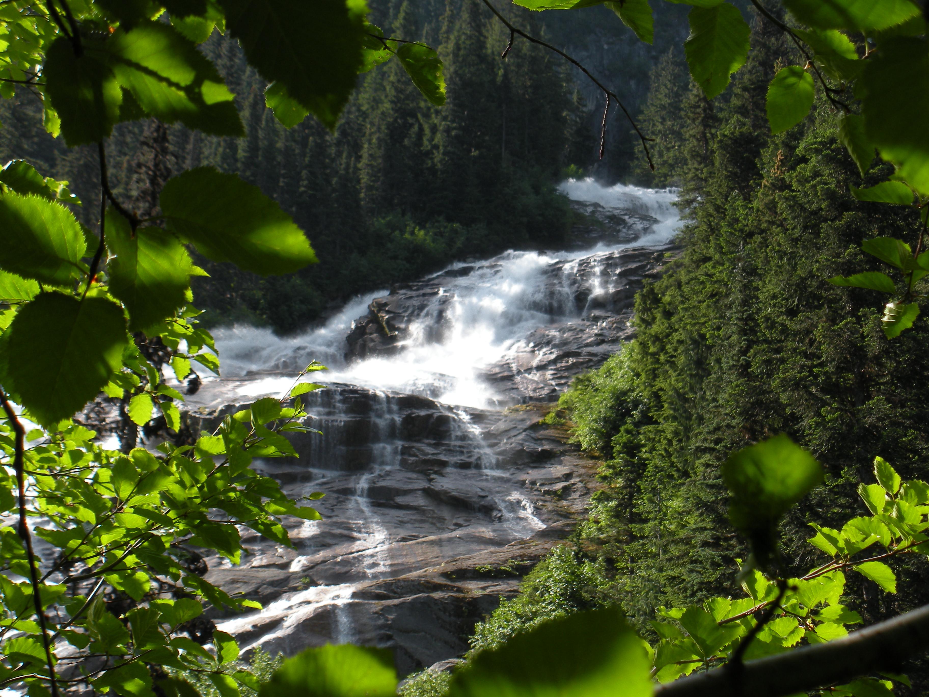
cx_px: 464
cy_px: 348
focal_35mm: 78
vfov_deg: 18.9
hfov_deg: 25.0
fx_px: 2093
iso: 64
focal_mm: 14.2
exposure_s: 1/204
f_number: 4.8
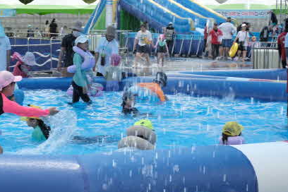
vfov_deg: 10.4
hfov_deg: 15.4
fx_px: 1056
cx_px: 49
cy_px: 79
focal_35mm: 132
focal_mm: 51.6
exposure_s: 1/200
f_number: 11
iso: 250
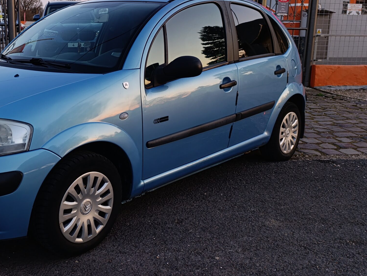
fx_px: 414
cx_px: 103
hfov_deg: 46.5
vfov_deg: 36.8
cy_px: 114
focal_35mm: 39
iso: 320
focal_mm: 6.14
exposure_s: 1/100
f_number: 1.6
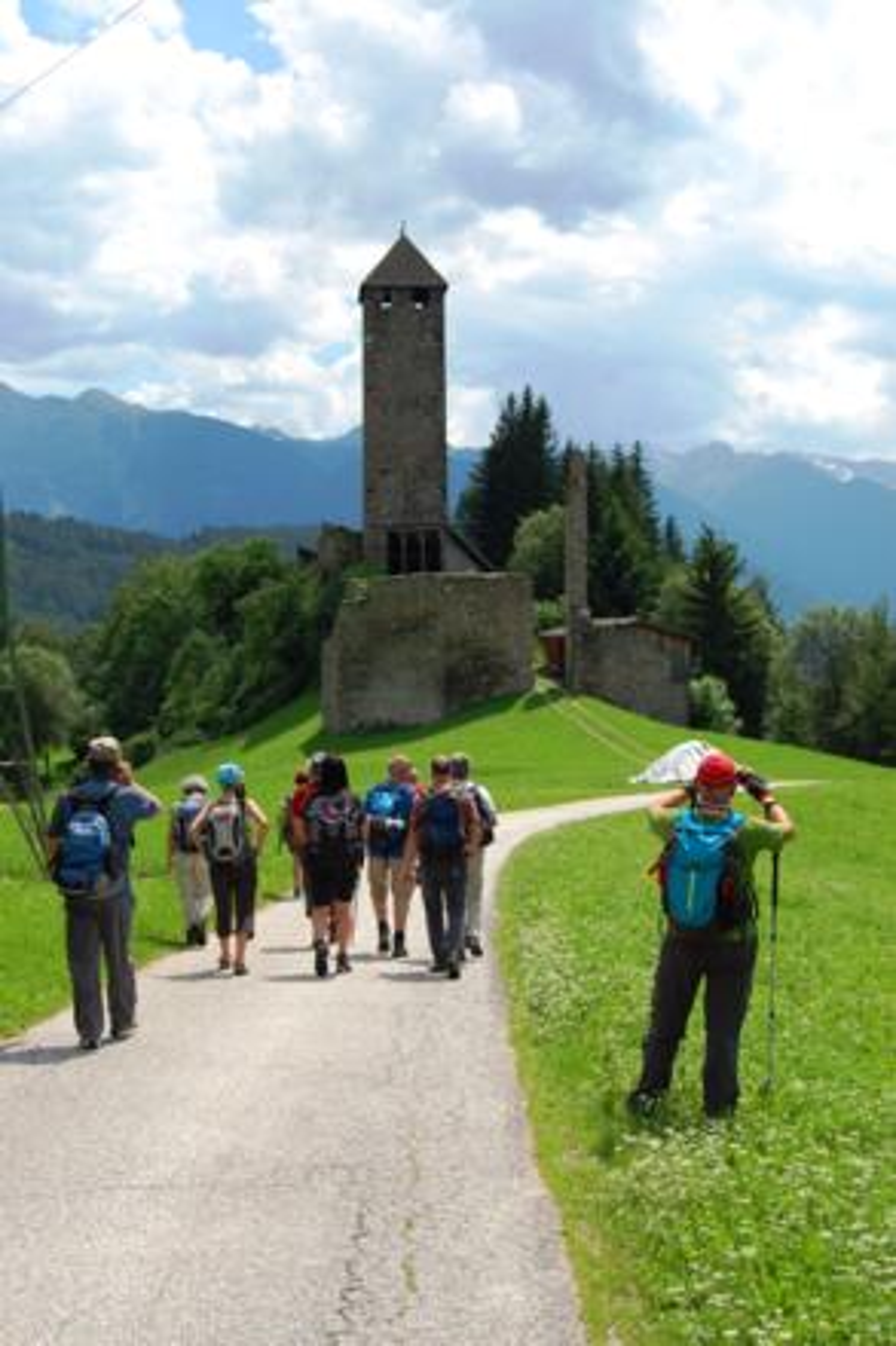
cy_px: 673
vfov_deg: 35.1
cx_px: 448
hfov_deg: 23.8
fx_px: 2130
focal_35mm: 57
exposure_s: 1/320
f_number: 9
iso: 200
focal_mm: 38
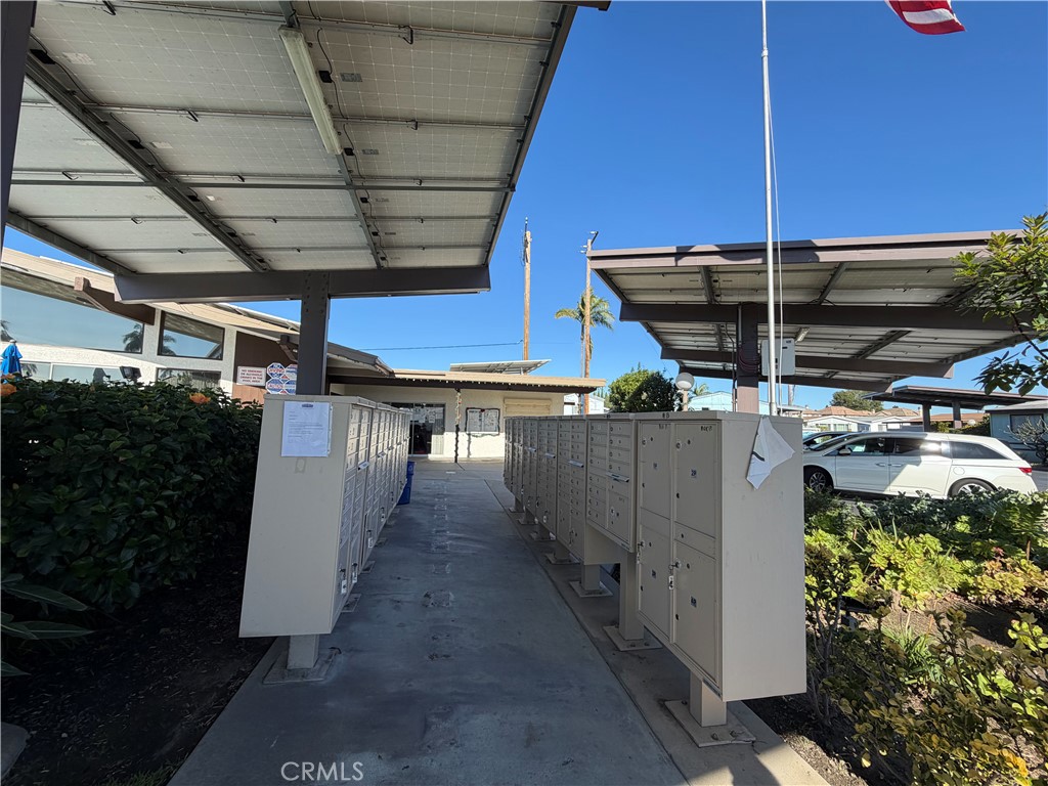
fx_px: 424
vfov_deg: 85.7
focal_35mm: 14
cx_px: 524
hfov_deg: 102.1
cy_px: 393
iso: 40
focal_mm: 2.22
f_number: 2.2
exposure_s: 1/694
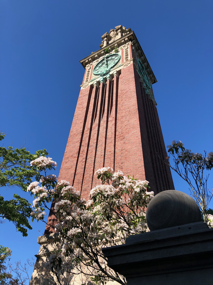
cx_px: 106
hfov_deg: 49.7
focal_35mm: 28
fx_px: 230
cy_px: 142
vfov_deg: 63.4
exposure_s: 1/1171
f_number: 1.8
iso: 20
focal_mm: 3.99
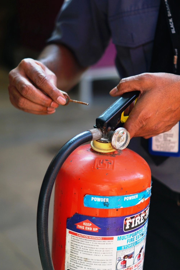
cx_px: 90
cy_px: 135
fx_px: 562
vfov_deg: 27.0
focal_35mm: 75
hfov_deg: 18.2
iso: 100
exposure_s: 1/400
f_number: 1.8
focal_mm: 50
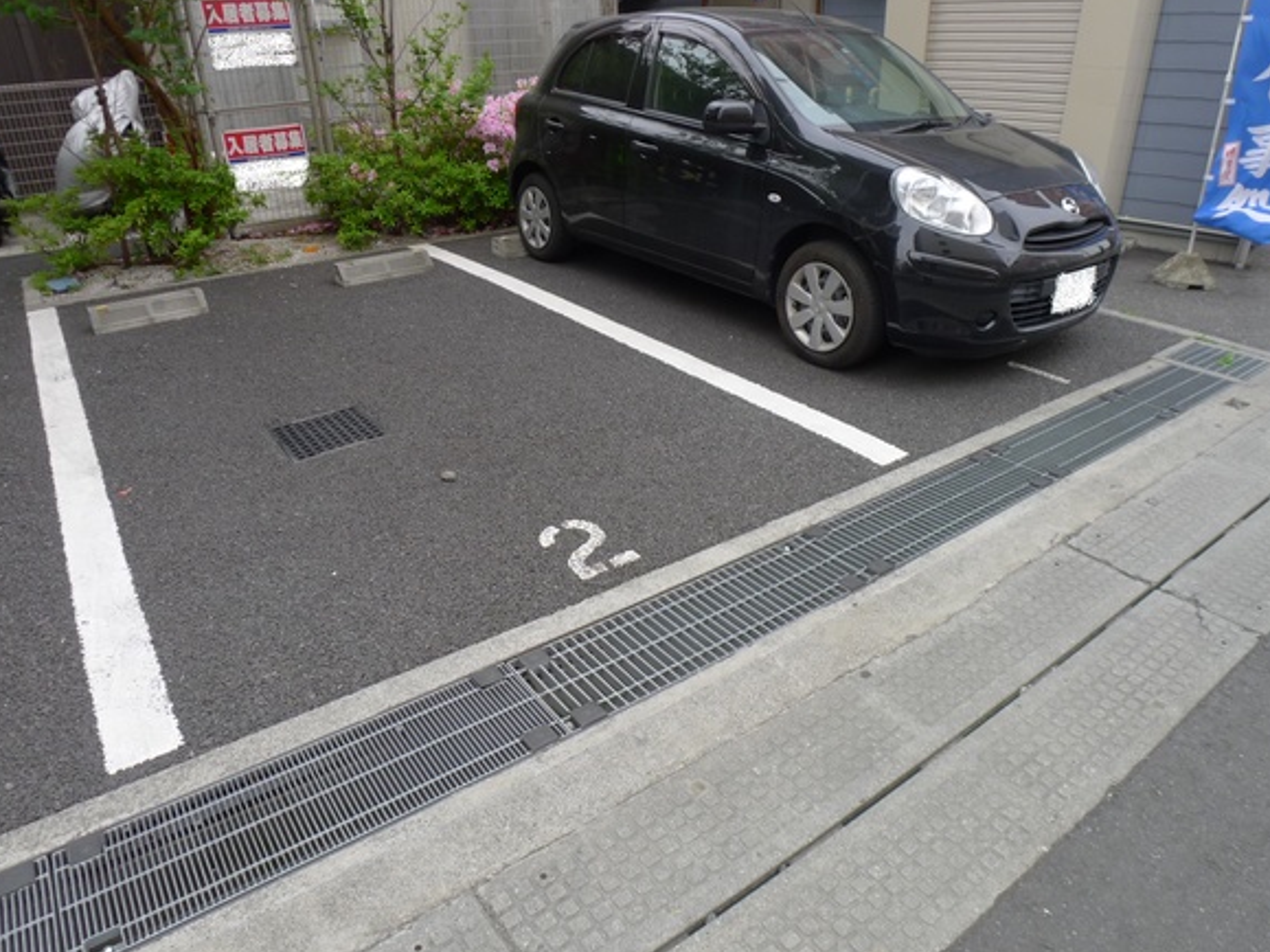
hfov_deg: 61.7
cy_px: 495
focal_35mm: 29
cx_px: 632
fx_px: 1064
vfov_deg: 48.2
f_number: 2.8
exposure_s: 1/160
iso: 80
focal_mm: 5.1
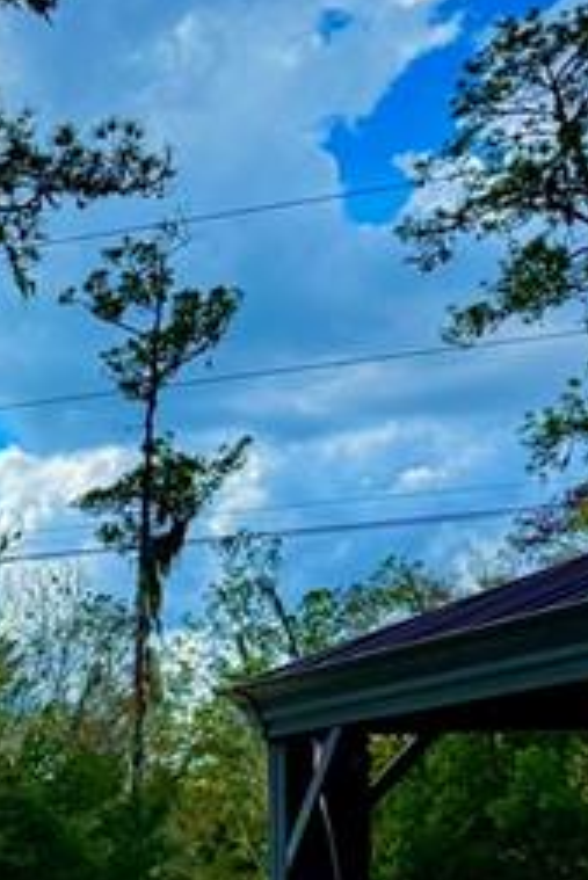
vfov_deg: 19.3
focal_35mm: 101
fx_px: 2471
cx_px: -755
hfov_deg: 11.5
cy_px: 977
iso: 125
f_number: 1.78
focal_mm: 6.76
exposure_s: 1/6173
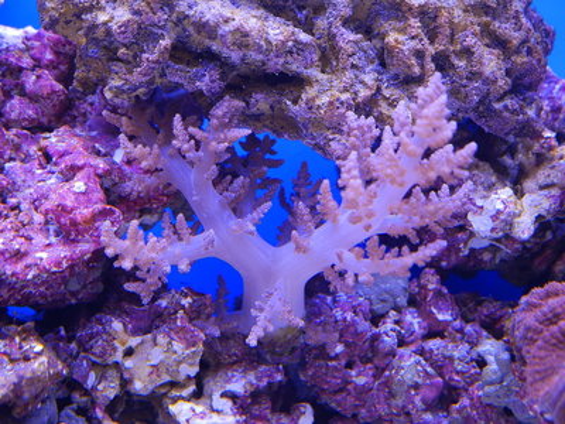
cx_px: 282
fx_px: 849
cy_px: 212
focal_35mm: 52
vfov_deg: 28.0
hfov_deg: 36.8
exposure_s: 1/100
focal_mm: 26
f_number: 2.8
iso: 200
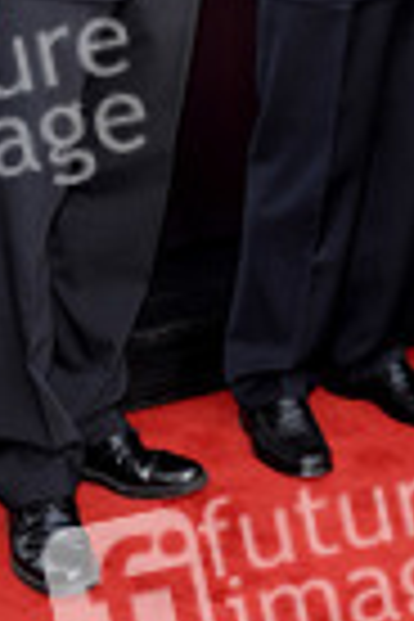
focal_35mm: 139
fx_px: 2398
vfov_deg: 14.4
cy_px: -99
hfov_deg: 9.8
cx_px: 405
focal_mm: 48
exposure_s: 1/200
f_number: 5.6
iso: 400
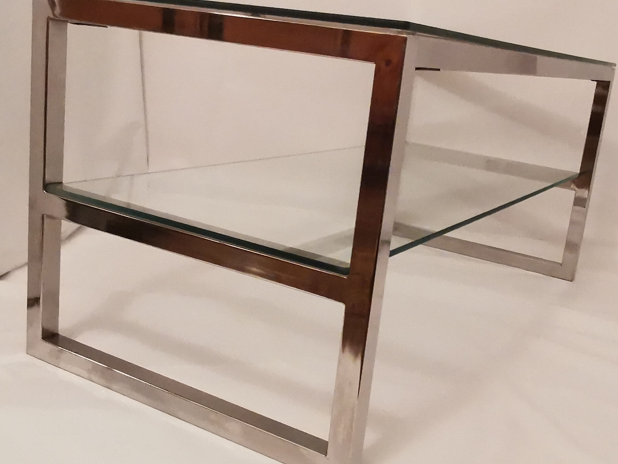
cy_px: 239
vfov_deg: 33.6
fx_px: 768
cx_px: 366
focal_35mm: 43
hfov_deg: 43.7
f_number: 2.2
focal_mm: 2.35
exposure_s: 1/20
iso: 640
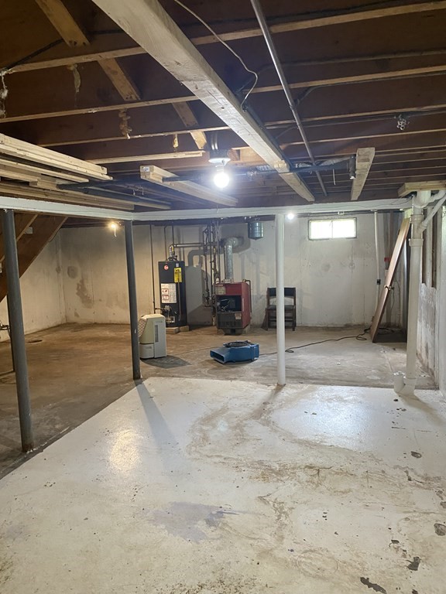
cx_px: 223
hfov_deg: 53.1
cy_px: 297
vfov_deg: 67.3
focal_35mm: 26
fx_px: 447
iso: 320
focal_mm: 4.25
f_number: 1.8
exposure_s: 1/60
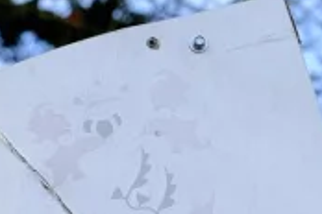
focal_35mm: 271
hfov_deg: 7.6
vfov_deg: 5.0
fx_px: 2424
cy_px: 460
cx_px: 31
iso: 200
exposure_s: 1/640
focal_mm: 41.4
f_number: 4
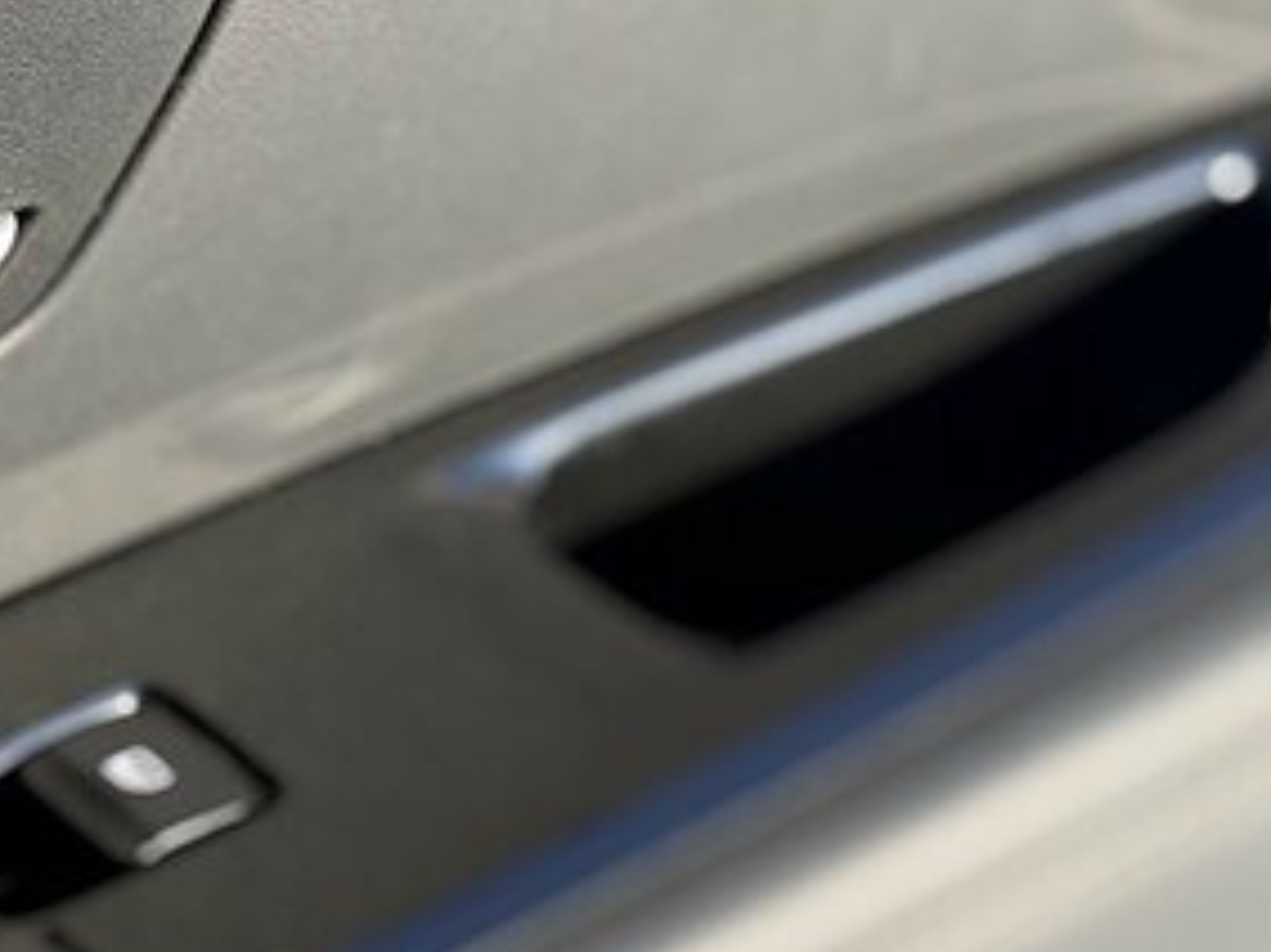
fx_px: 3413
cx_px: 121
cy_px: 858
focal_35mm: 93
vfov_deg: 15.7
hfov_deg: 20.7
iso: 64
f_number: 1.78
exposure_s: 1/356
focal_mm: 6.76
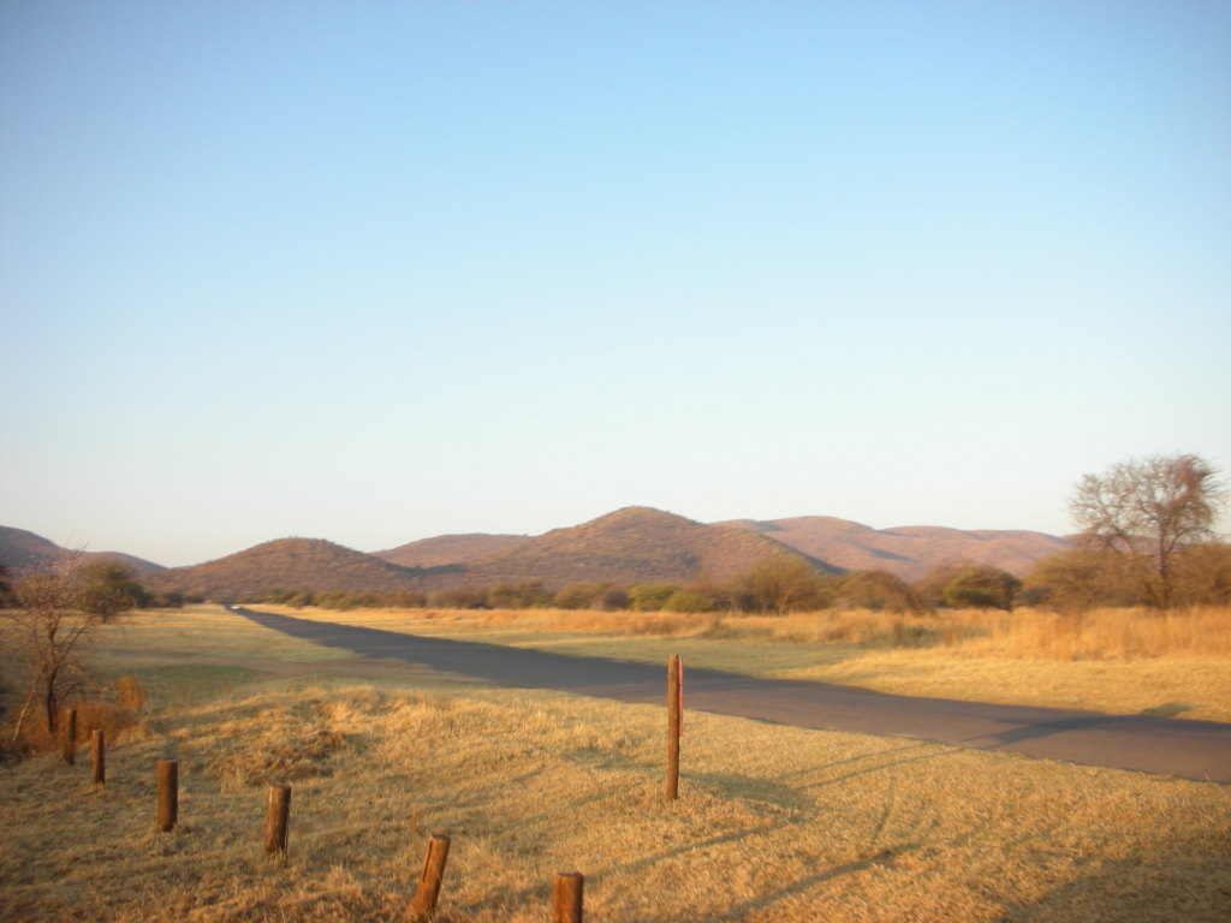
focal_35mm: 35
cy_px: 462
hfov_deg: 52.6
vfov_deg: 40.7
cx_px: 616
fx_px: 1245
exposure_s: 1/132
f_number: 3
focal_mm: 5.8
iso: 50
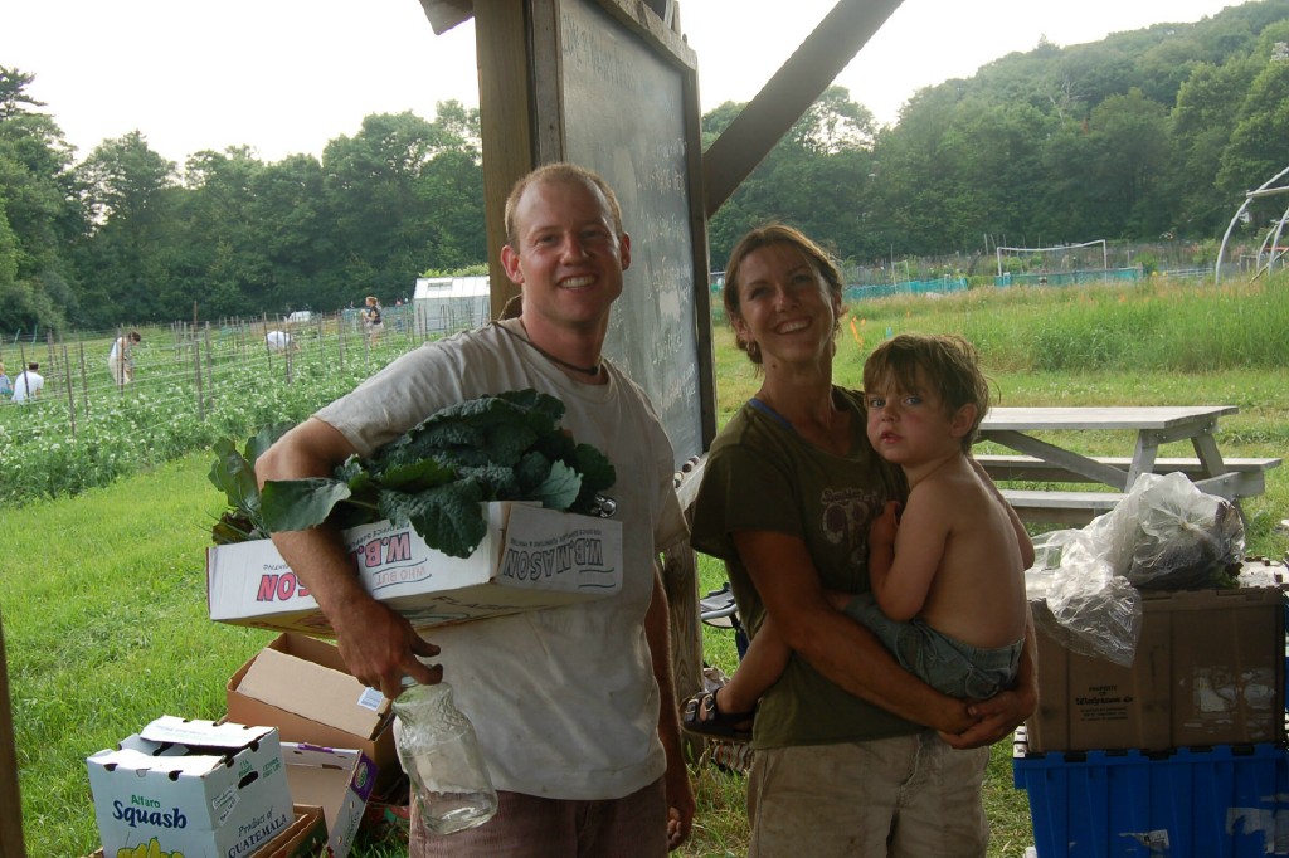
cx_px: 644
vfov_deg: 31.9
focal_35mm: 42
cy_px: 429
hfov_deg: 46.4
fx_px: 1503
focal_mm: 28
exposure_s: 1/160
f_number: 6.3
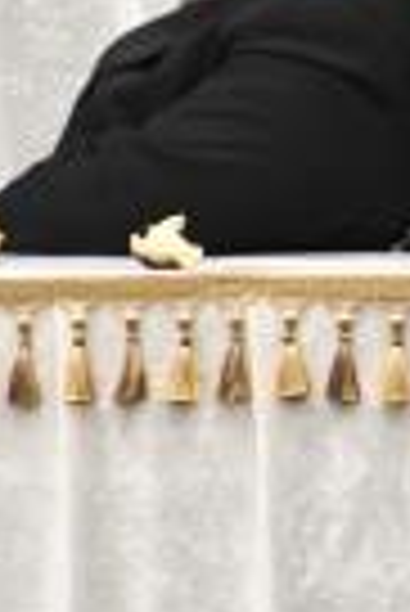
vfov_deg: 1.9
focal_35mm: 1104
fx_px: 18811
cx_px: -1676
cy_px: -387
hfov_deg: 1.2
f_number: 2.8
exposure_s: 1/125
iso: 640
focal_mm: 98
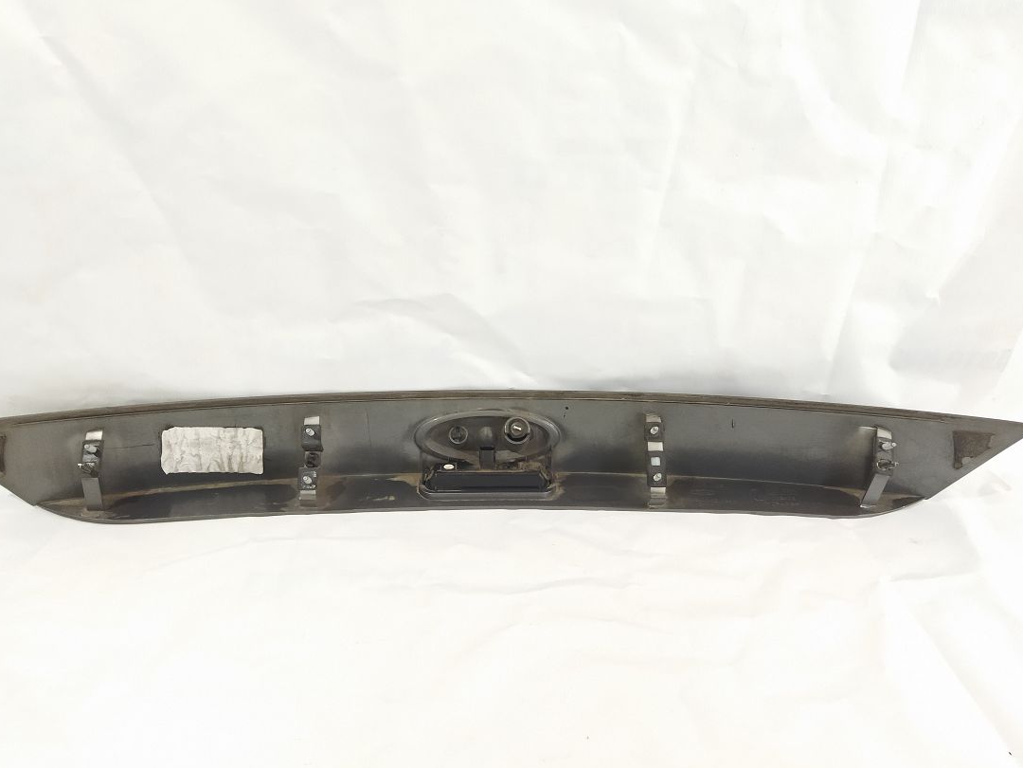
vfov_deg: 46.8
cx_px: 499
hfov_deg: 60.0
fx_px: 887
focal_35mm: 30
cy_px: 365
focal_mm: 4.71
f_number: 1.79
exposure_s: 1/50
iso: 297
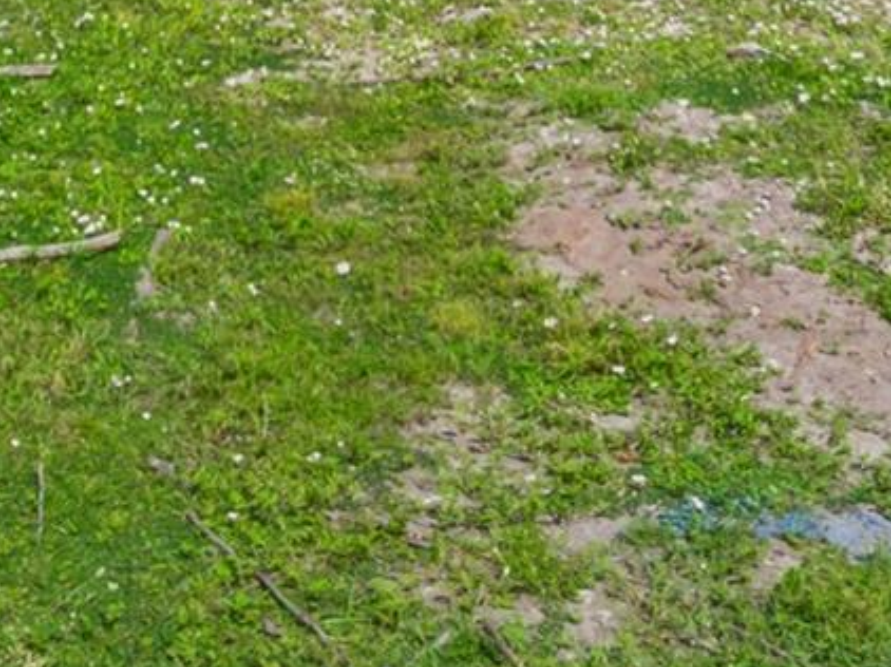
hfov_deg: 21.2
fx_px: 2341
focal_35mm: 91
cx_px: 152
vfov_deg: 14.4
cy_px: -512
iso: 100
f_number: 2.8
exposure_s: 1/2500
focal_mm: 12.29
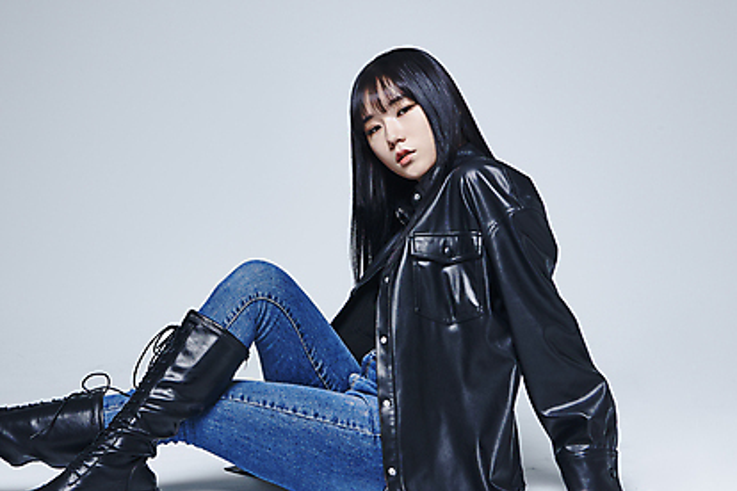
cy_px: 242
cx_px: 228
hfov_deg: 34.1
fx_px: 1187
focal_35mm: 58
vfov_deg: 23.4
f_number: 14
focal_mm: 40
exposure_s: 1/200
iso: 125
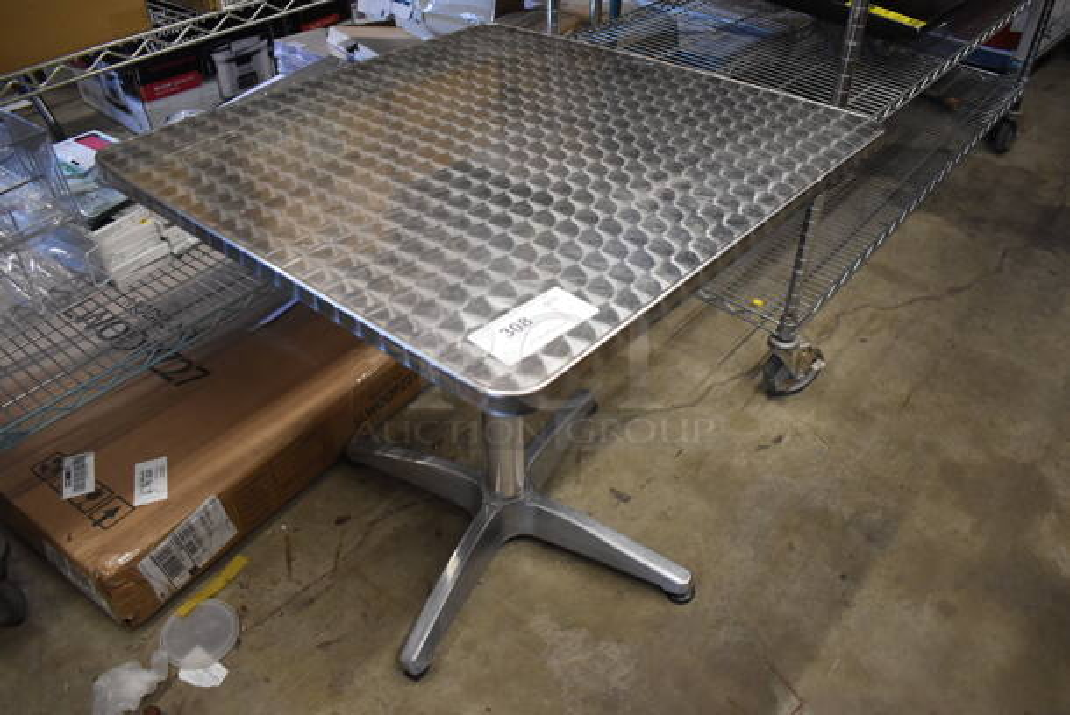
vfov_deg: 48.0
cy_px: 358
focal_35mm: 27
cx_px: 535
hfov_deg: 67.3
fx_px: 803
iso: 2000
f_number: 3.5
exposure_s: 1/125
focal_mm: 18
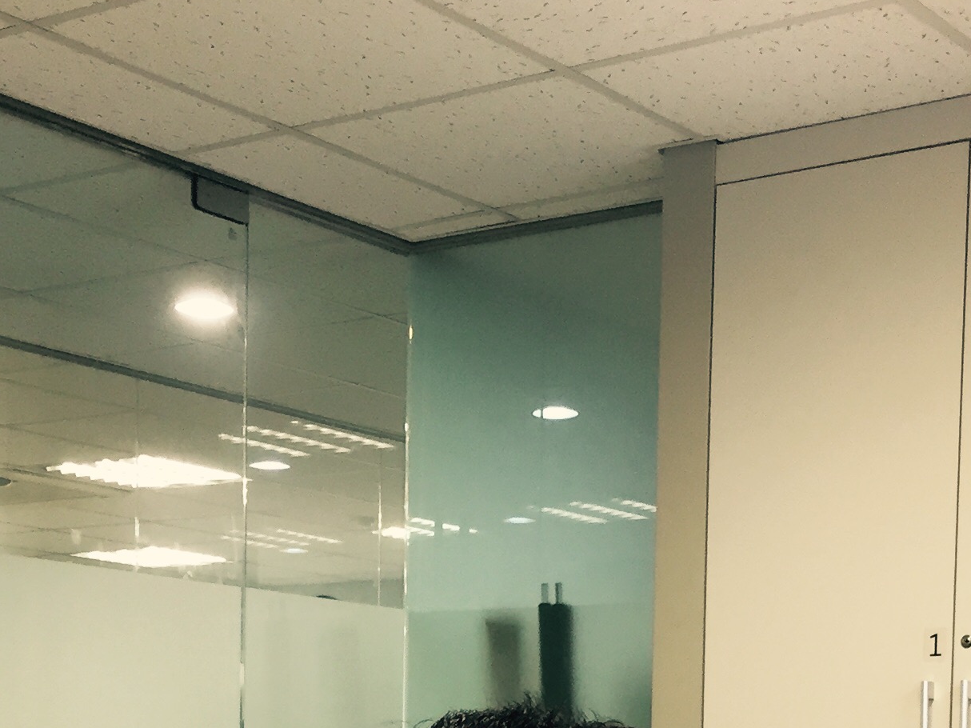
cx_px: 562
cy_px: 959
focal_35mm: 78
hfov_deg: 25.0
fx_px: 2188
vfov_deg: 17.6
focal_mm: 4.15
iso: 32
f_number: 2.2
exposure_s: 1/30
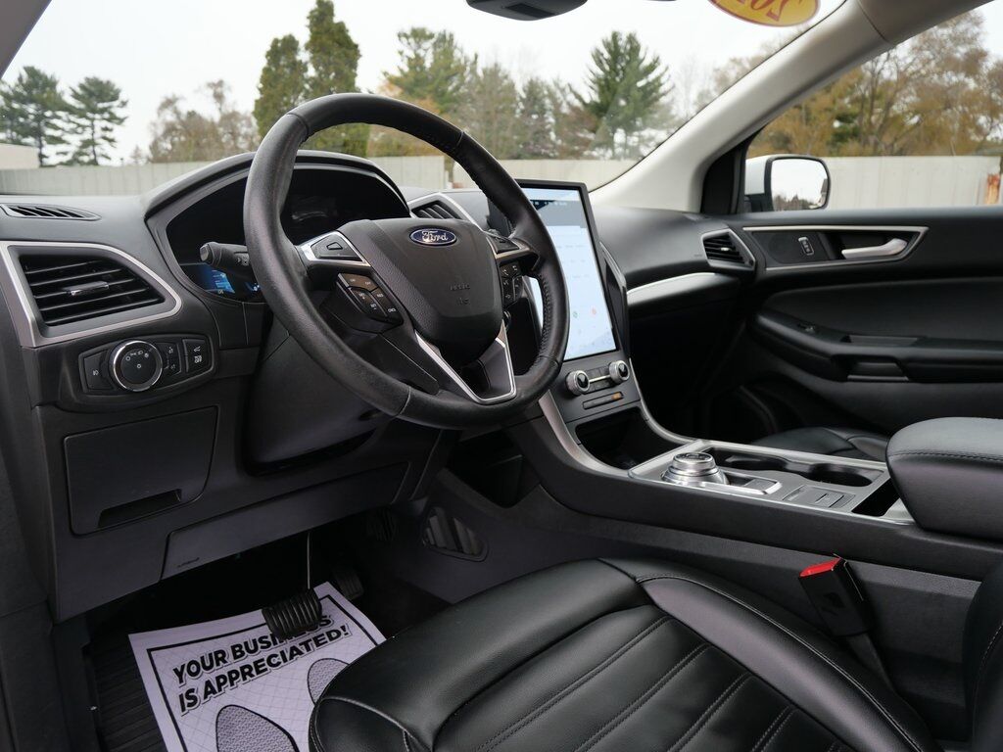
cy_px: 376
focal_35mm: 24
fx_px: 695
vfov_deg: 56.8
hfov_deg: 71.6
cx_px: 502
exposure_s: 1/60
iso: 200
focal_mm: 12
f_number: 3.5
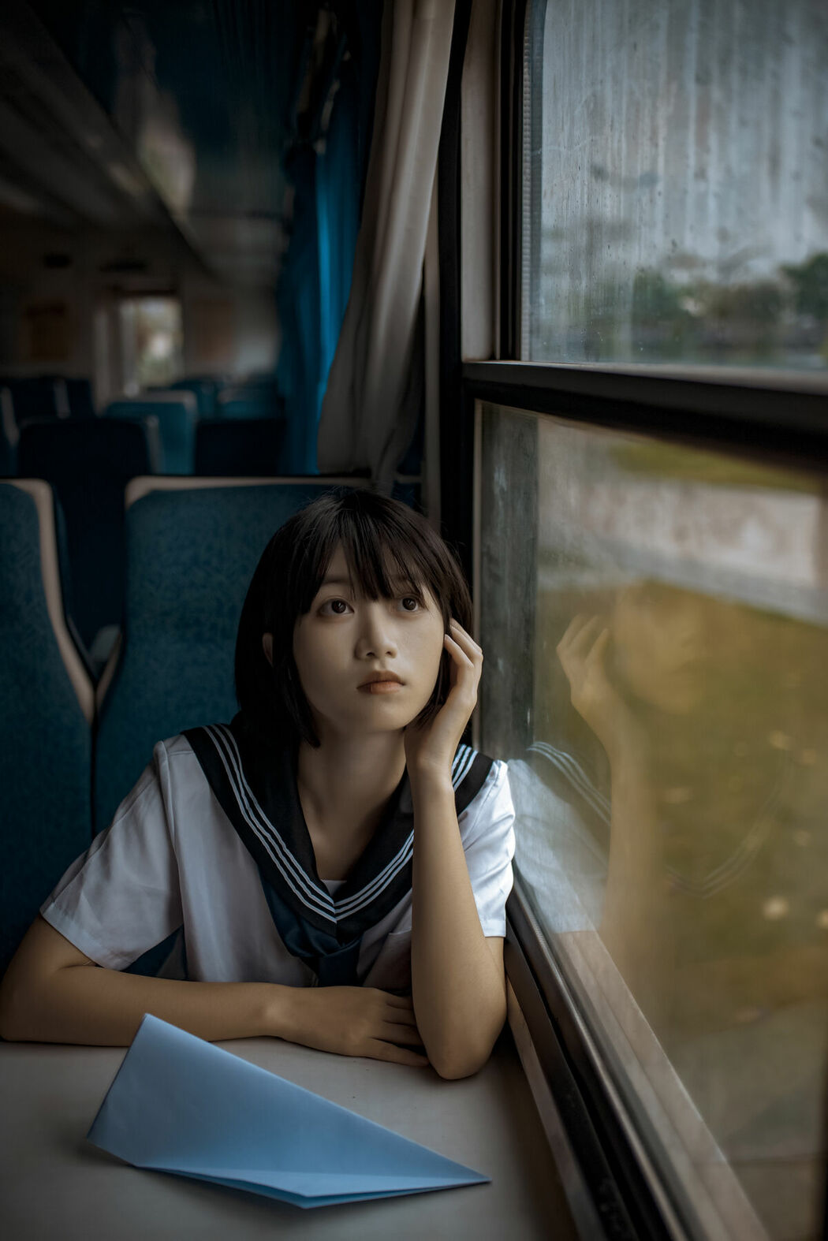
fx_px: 1207
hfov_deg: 37.9
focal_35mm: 35
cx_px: 414
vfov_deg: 54.4
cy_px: 620
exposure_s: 1/640
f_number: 2
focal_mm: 35
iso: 1250
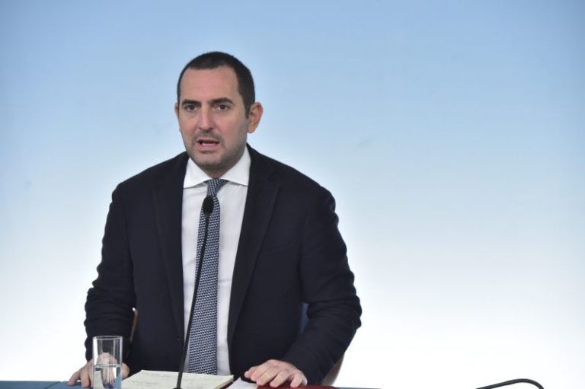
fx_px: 2436
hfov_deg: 13.7
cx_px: 292
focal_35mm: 150
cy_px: 194
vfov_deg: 9.1
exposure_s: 1/200
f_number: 6.3
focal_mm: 150
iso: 5000
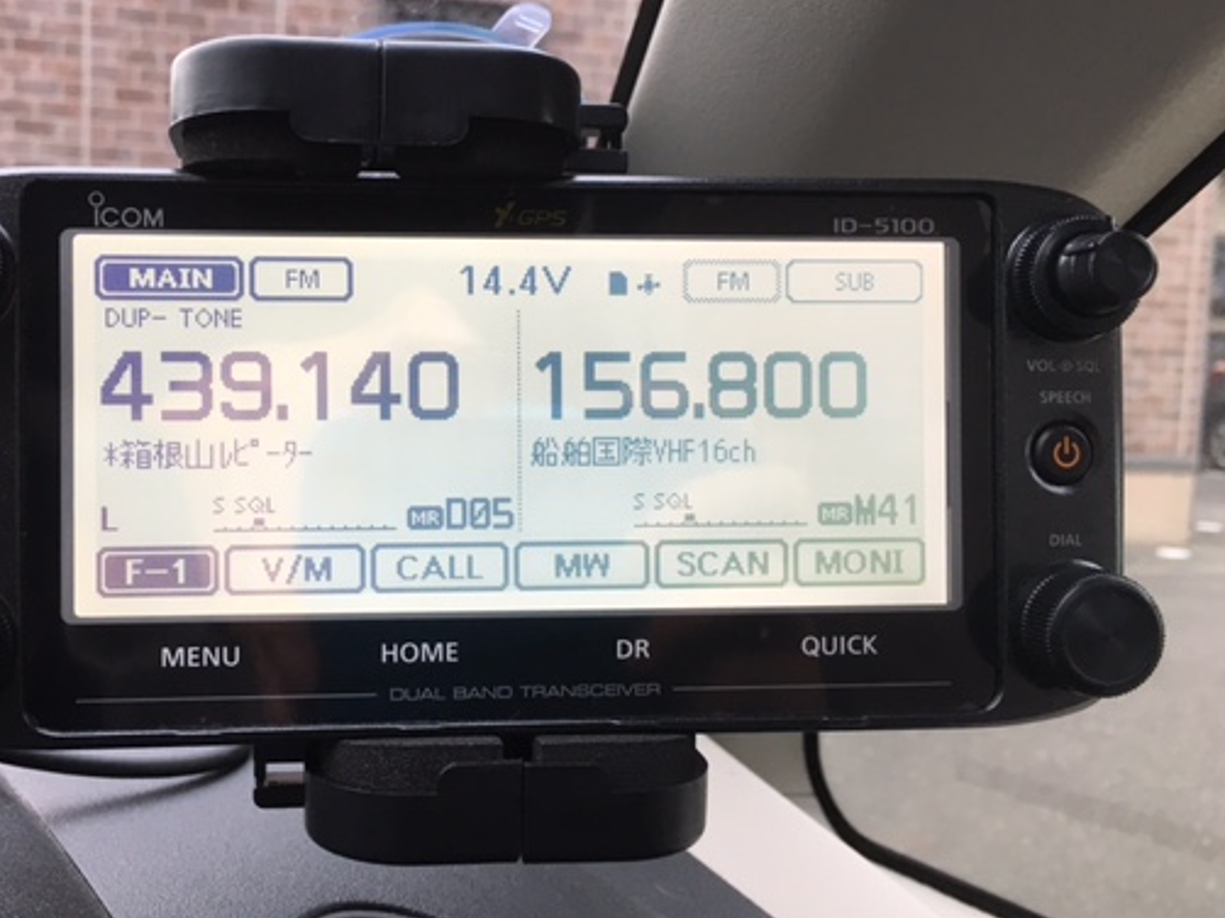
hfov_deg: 49.7
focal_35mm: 37
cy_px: 461
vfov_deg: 38.6
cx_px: 461
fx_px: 1309
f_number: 2.2
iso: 25
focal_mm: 4.15
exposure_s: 1/30
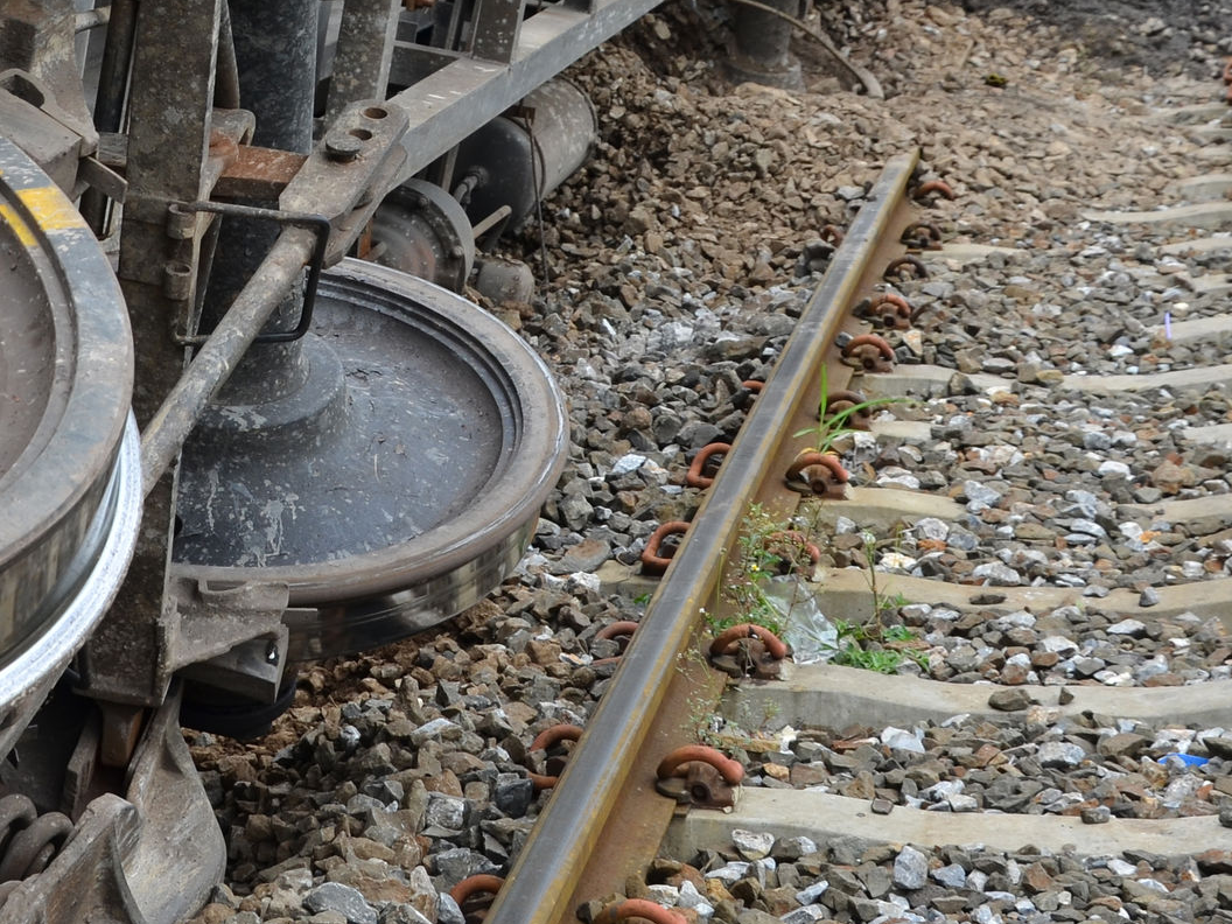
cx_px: 357
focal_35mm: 96
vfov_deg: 15.3
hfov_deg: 20.3
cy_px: 176
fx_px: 3417
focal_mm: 28
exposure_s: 1/160
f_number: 8
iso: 100
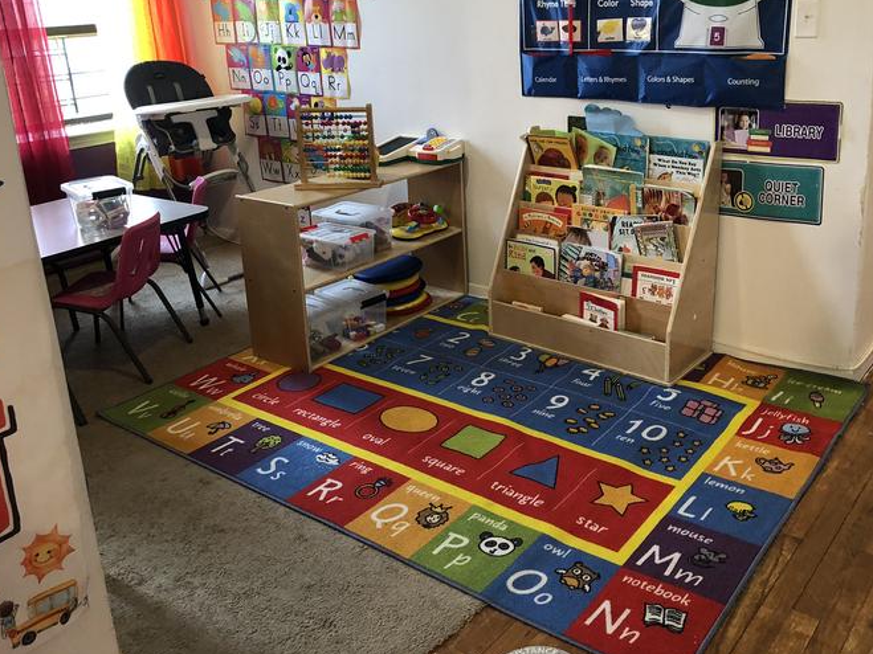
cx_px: 472
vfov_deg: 41.6
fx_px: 857
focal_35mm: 34
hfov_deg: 53.9
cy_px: 263
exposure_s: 1/15
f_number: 1.8
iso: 80
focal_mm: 3.99
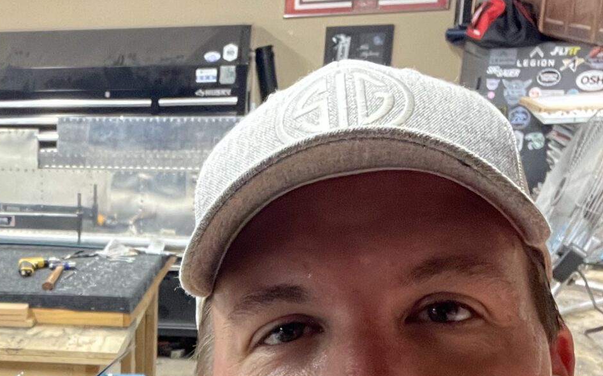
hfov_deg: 29.0
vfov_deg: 18.8
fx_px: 1084
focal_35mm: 66
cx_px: -9
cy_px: 426
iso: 320
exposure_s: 1/40
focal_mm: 2.71
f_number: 2.2
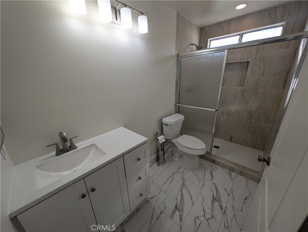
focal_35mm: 12
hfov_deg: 110.5
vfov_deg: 94.6
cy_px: 116
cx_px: 154
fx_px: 107
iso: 25
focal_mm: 2.23
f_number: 1.95
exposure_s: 1/147
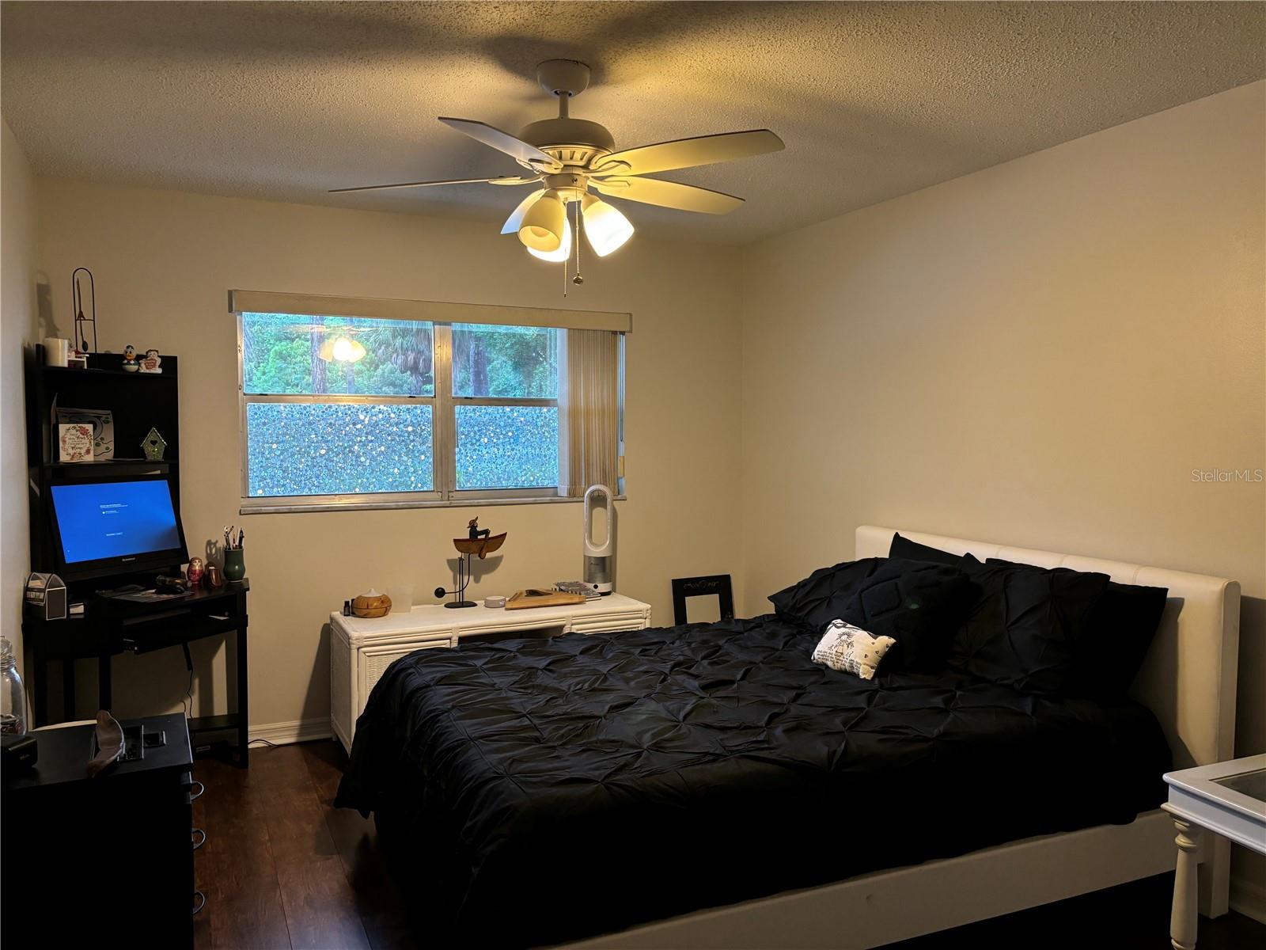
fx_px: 951
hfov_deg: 67.3
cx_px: 633
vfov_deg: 53.1
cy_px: 475
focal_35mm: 26
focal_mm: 5.96
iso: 200
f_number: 1.6
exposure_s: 1/60
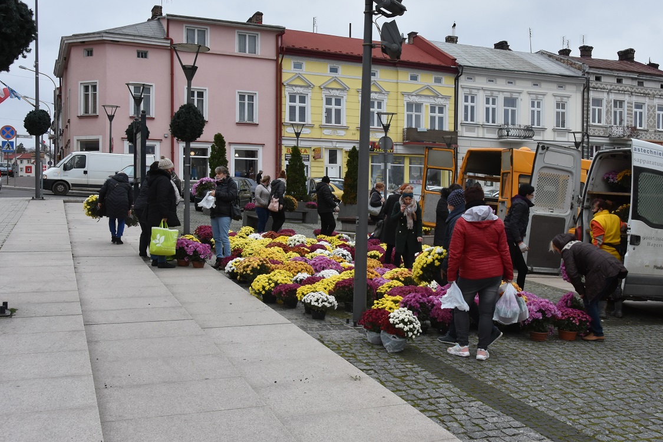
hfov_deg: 53.0
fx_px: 663
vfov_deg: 36.9
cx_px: 376
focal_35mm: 36
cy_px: 212
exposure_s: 1/250
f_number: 8
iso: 800
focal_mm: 18
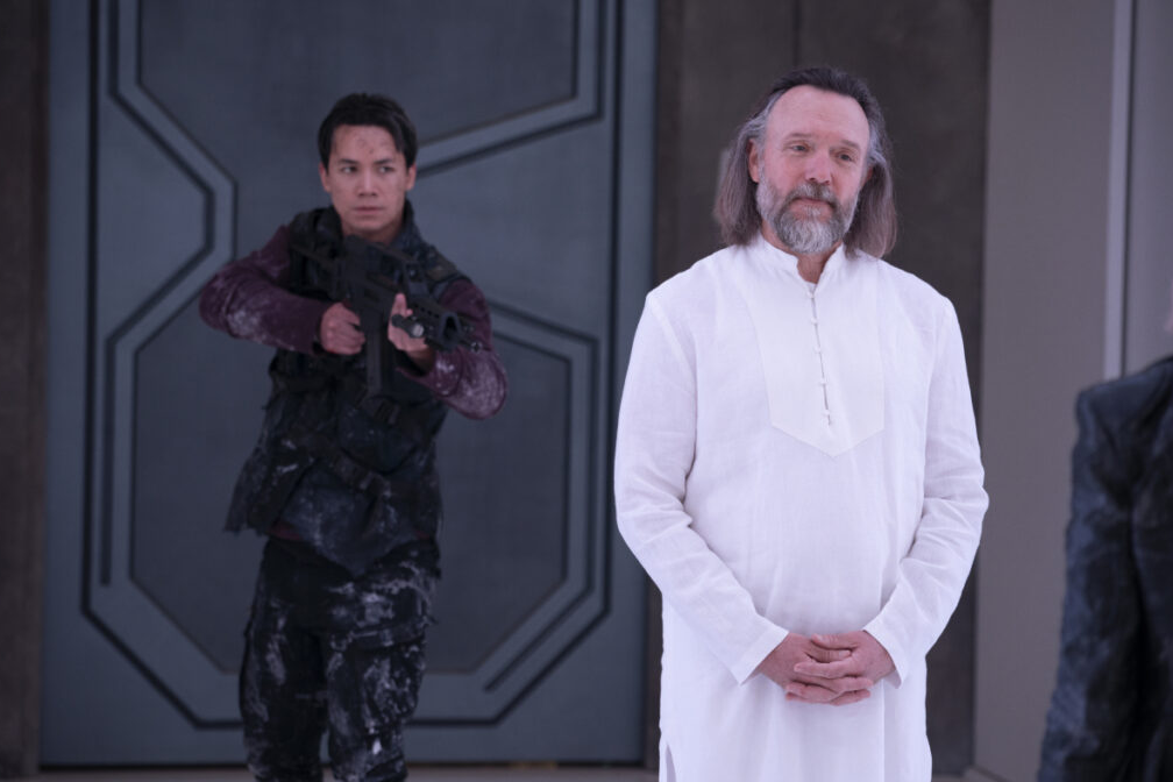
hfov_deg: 15.8
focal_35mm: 130
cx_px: 578
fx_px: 4236
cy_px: 388
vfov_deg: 10.5
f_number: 4.5
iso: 1000
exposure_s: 1/100
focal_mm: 128
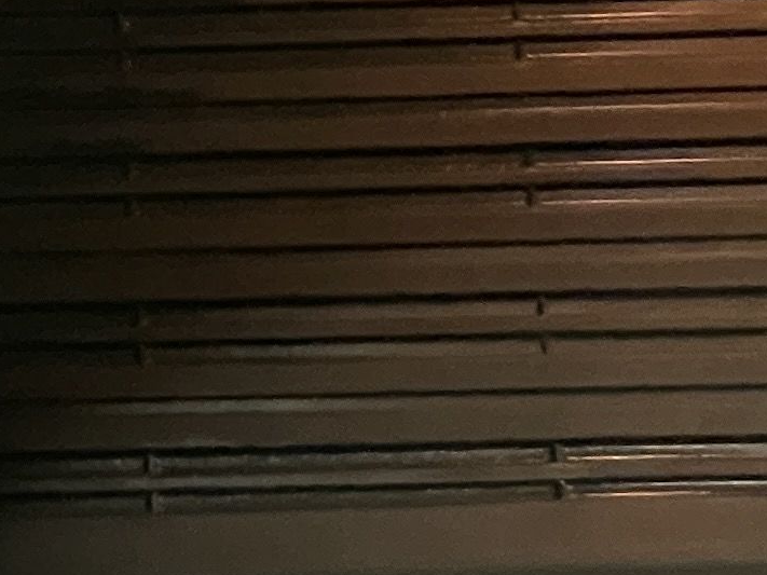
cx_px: -919
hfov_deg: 6.5
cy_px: -67
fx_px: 6535
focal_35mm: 295
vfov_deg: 5.0
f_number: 2
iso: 800
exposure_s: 1/50
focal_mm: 6
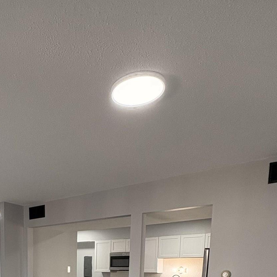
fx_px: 308
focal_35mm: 34
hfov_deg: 45.9
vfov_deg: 39.2
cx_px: 54
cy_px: 309
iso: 200
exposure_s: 1/120
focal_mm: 2.22
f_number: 2.2
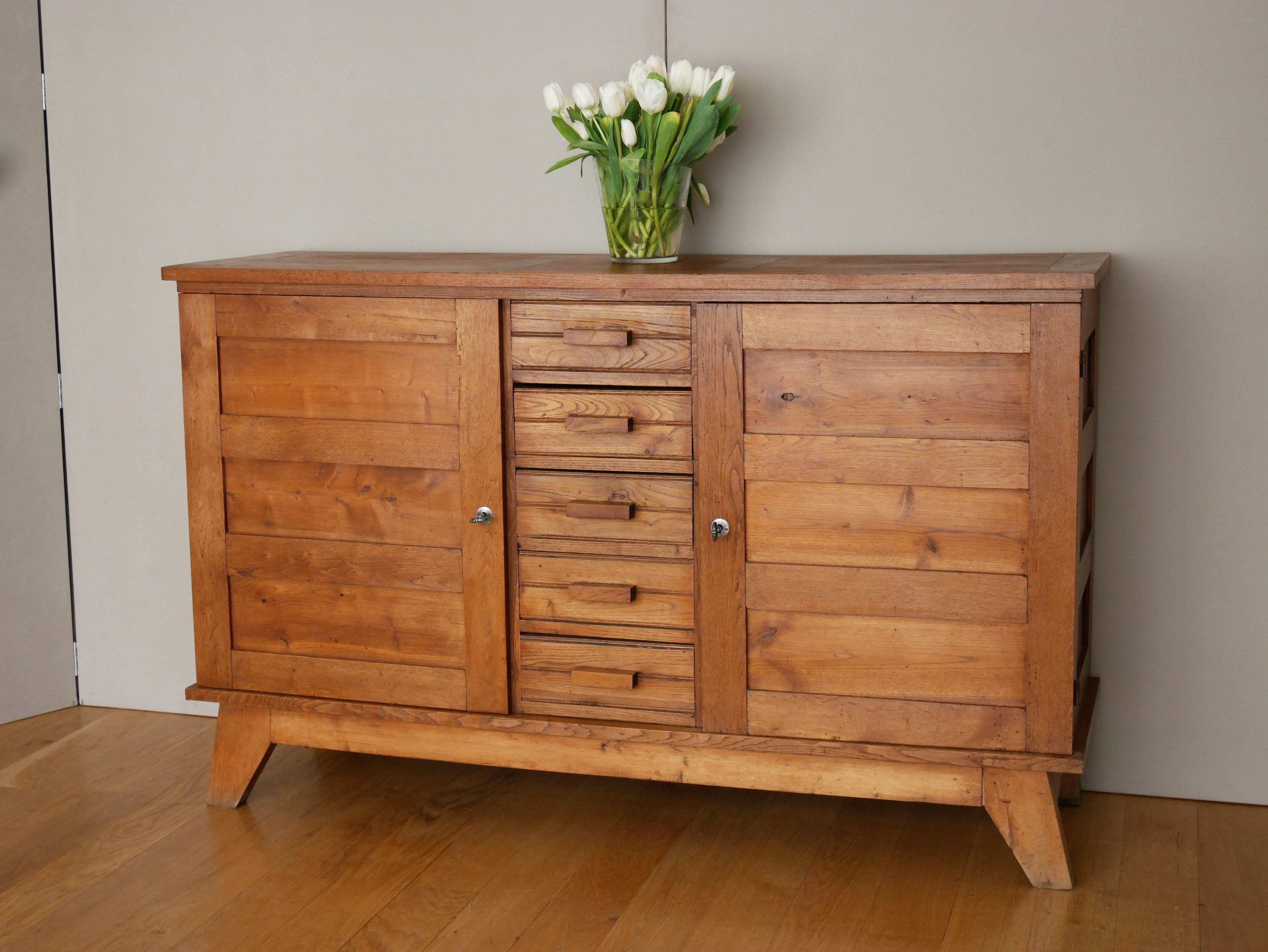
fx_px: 1906
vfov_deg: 28.1
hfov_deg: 36.8
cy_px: 476
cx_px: 634
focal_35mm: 52
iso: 1000
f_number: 5.3
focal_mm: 26
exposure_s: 1/60
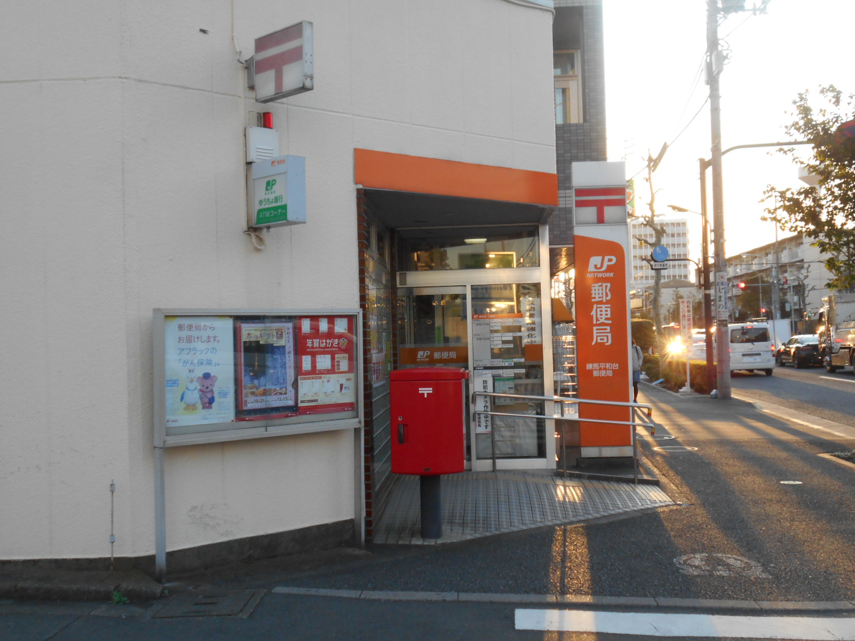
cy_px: 320
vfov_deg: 36.8
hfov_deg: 47.9
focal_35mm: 39
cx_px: 428
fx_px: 963
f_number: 3.9
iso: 220
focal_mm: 6.7
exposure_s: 1/250
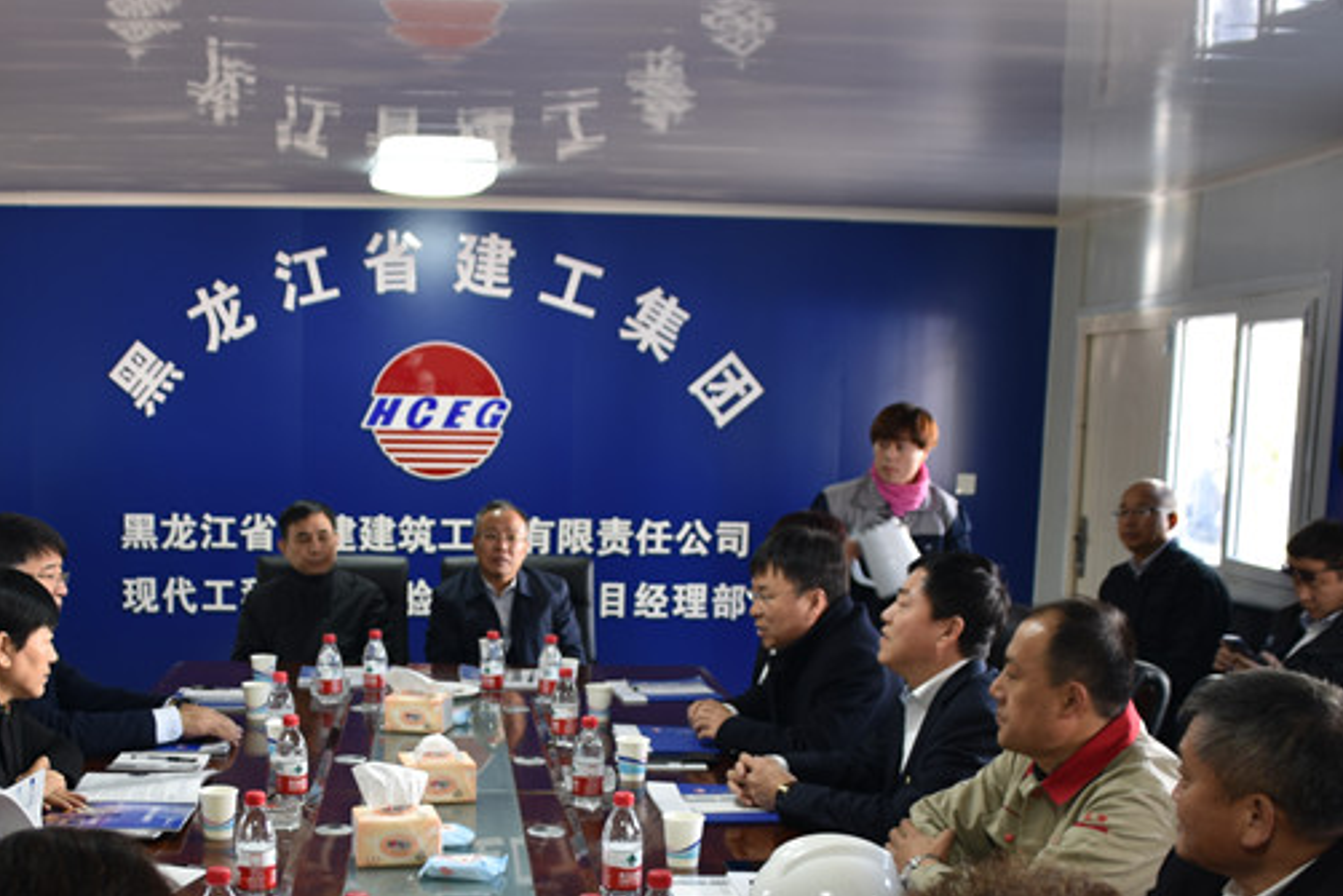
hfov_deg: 45.0
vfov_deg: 30.6
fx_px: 1605
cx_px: 487
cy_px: 689
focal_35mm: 43
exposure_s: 1/10
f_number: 3.5
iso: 100
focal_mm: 18
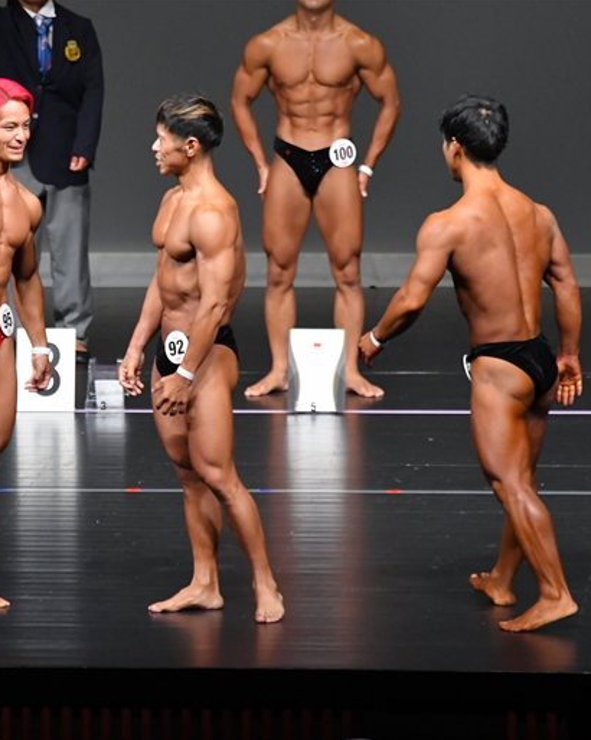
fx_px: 8838
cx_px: 80
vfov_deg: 4.8
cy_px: 369
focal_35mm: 404
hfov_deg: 3.8
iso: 5000
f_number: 5.6
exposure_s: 1/400
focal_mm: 190
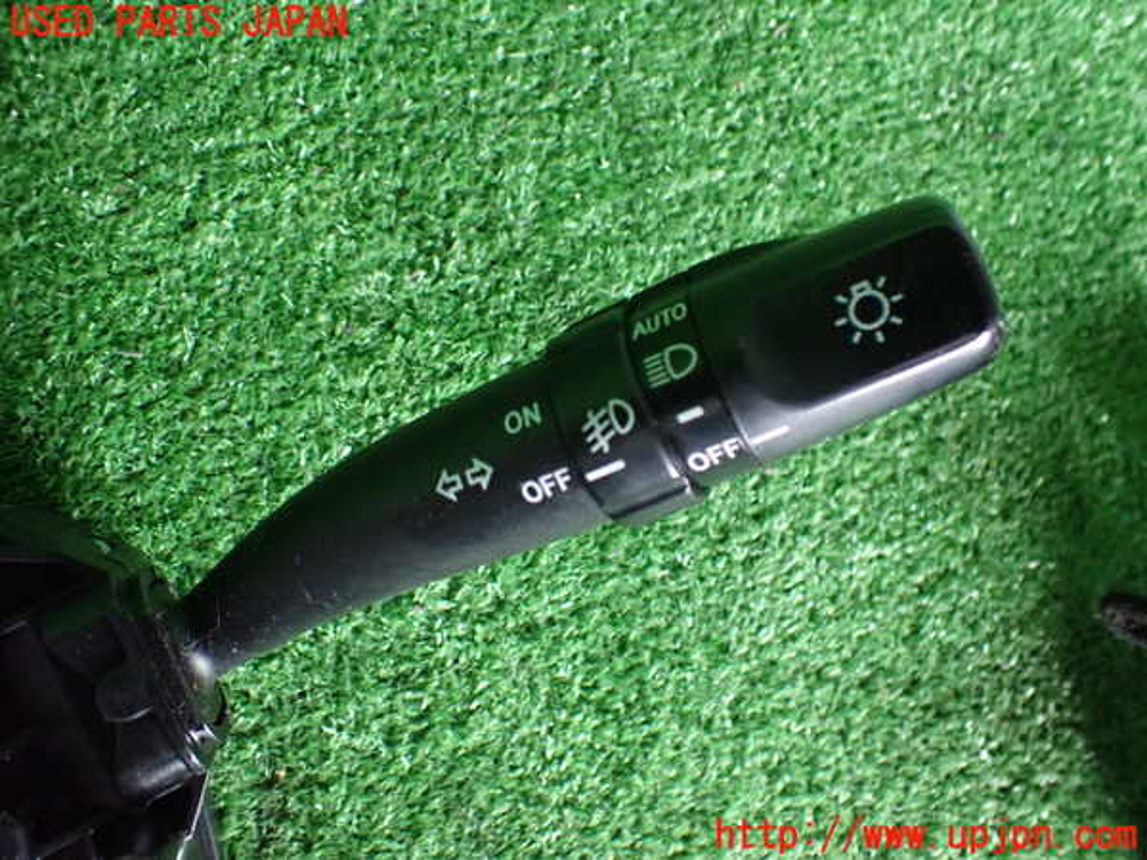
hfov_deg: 60.0
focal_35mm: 30
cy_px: 430
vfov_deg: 46.8
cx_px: 574
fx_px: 994
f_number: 2.3
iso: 1000
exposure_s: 1/30
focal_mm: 5.4
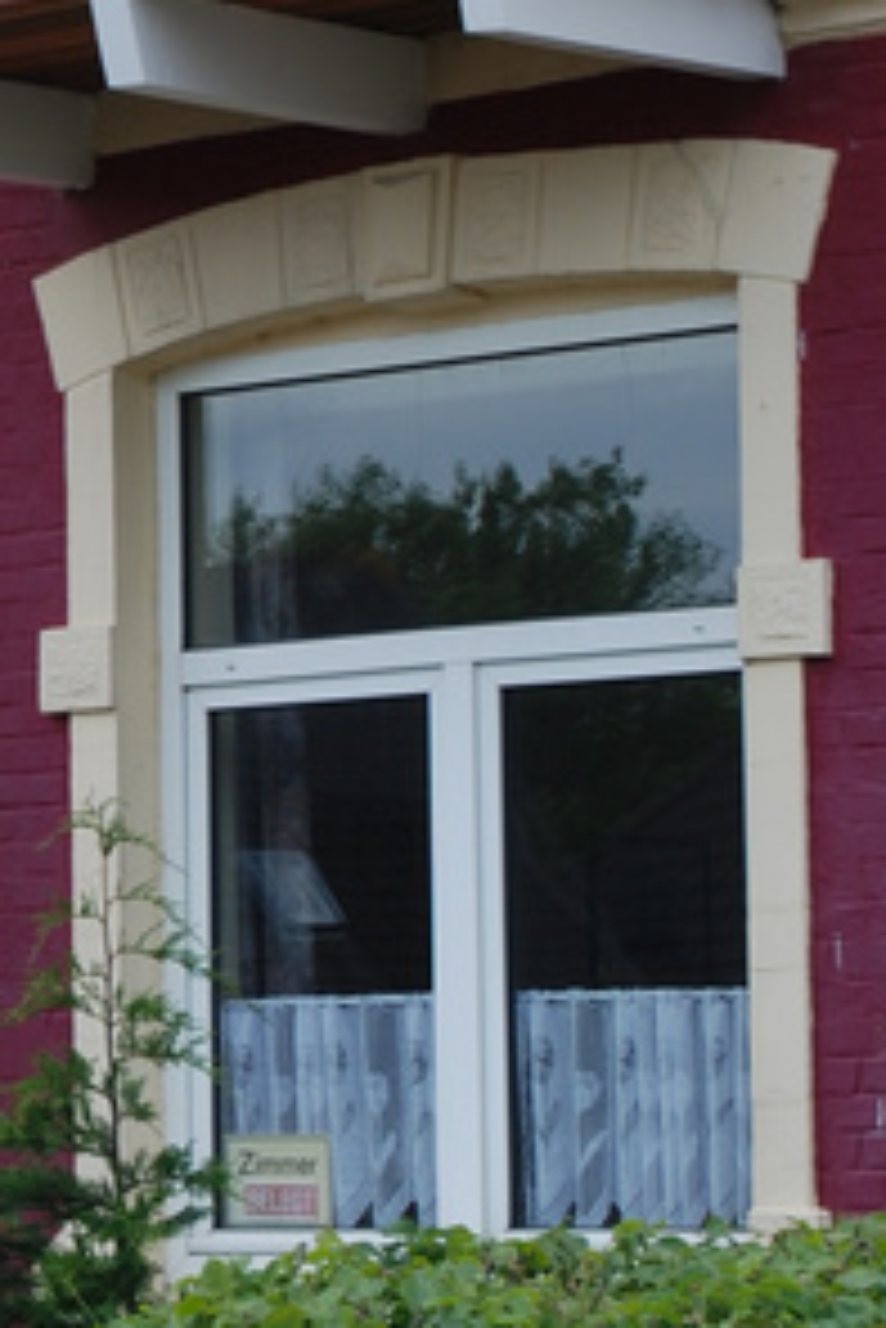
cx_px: -677
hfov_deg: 7.2
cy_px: 392
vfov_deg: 11.0
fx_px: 6895
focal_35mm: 187
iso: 100
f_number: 7.1
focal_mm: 34
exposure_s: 1/200
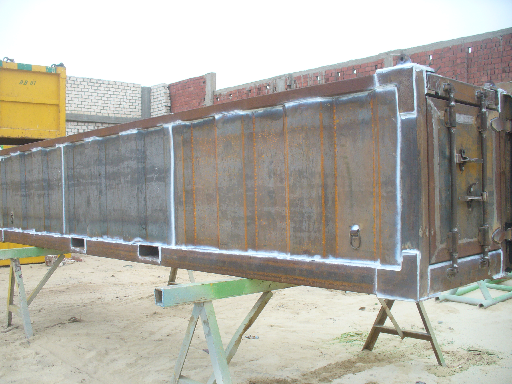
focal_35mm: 37
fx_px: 547
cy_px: 192
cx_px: 256
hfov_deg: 50.1
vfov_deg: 38.7
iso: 80
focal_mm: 6.1
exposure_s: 1/80
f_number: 2.8
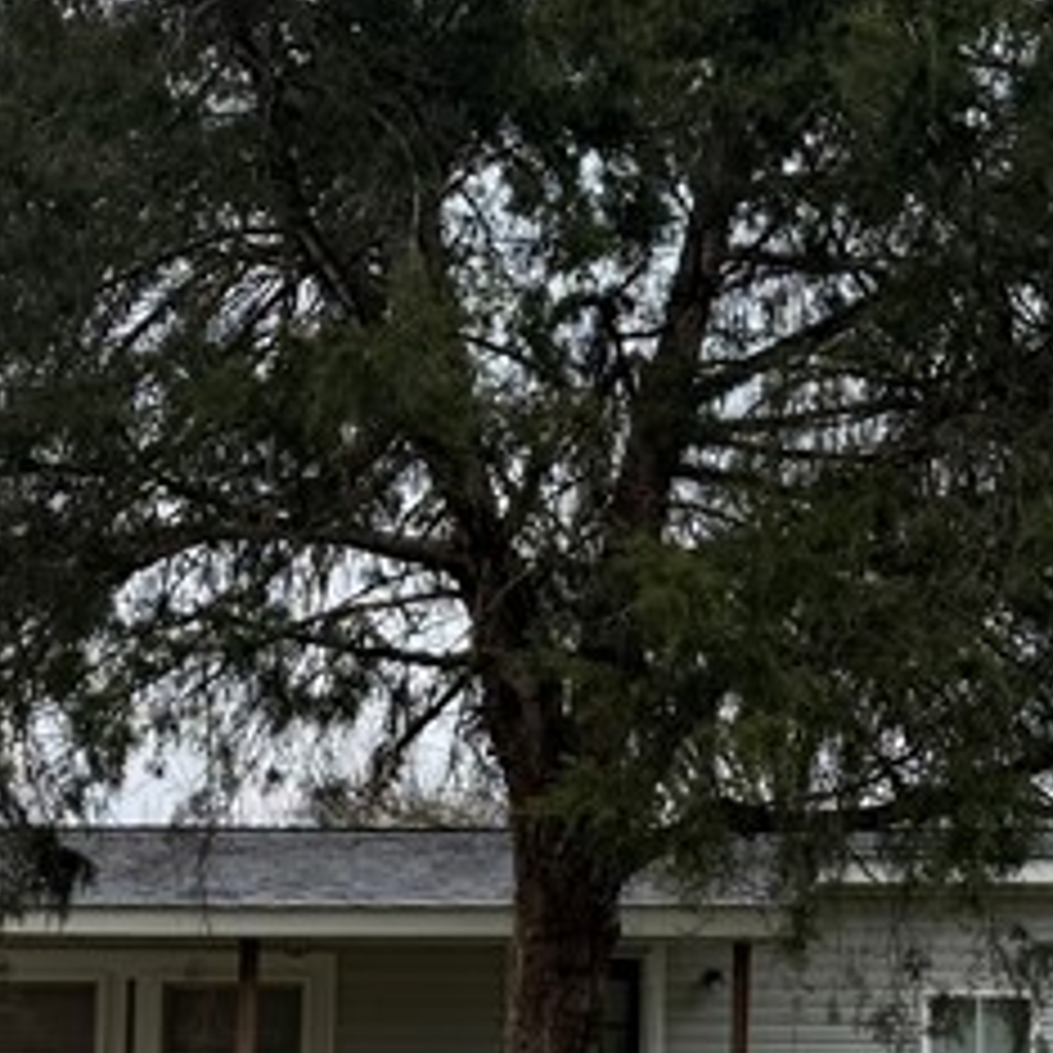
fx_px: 3201
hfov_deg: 18.6
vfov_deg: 18.5
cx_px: 346
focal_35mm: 93
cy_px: 846
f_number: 1.78
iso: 80
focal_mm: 6.76
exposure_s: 1/2174
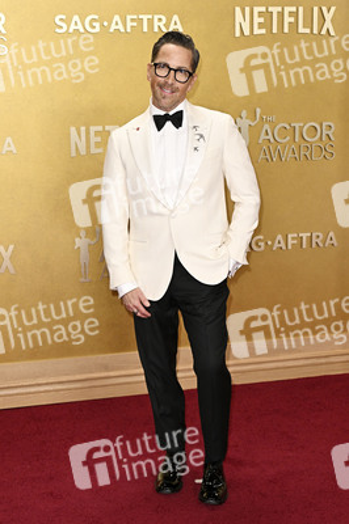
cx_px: 174
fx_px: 859
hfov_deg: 23.0
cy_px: 262
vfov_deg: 34.0
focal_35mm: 59
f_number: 5.6
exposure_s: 1/320
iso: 2500
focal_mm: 59
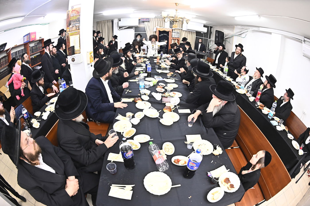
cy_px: 103
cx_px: 155
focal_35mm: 16
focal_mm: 16
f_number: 5
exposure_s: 1/200
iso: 3200
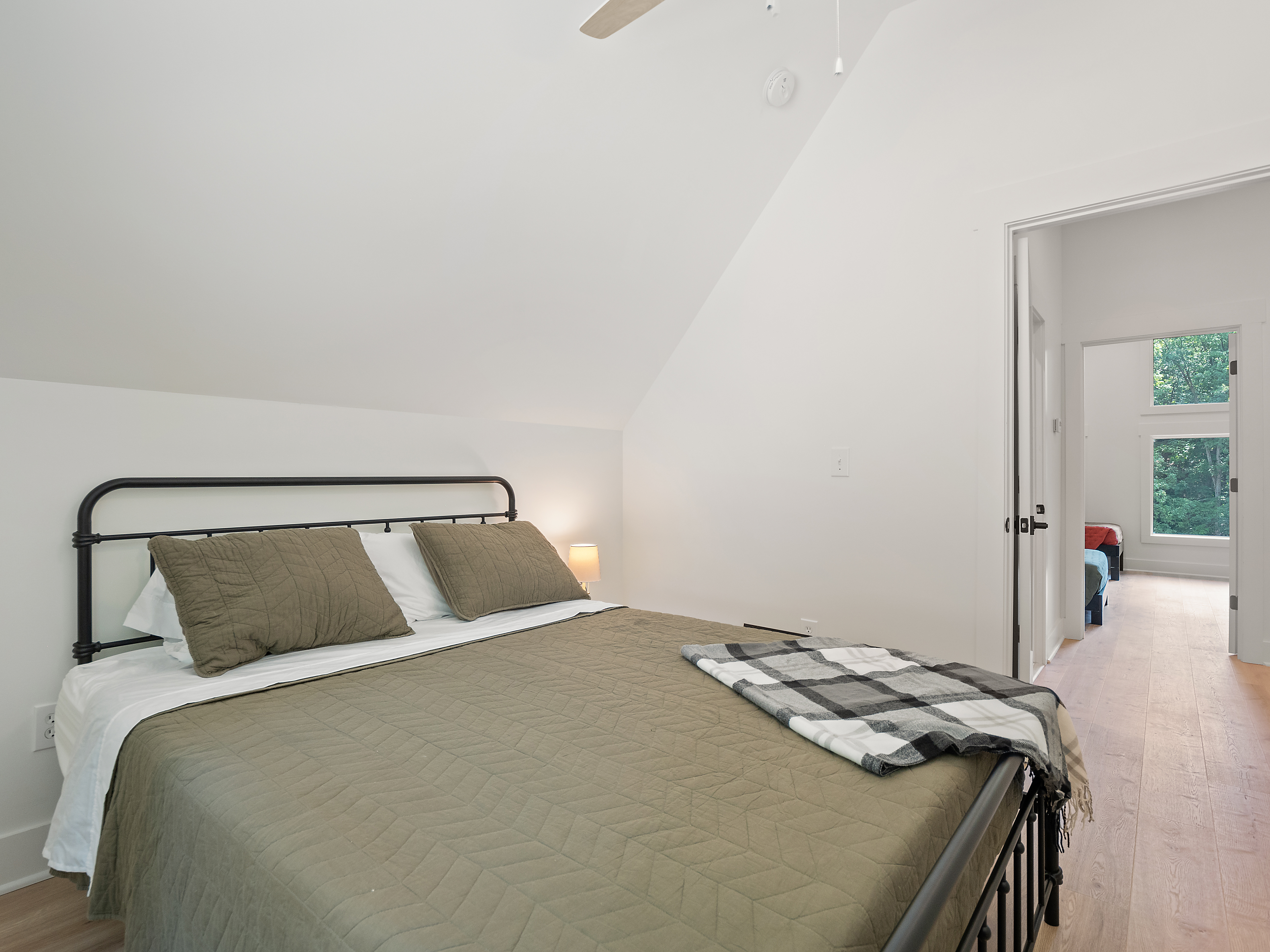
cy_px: 476
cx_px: 635
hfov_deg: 94.5
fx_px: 587
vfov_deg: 78.1
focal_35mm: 16
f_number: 5.6
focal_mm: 8
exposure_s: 1/10
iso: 200
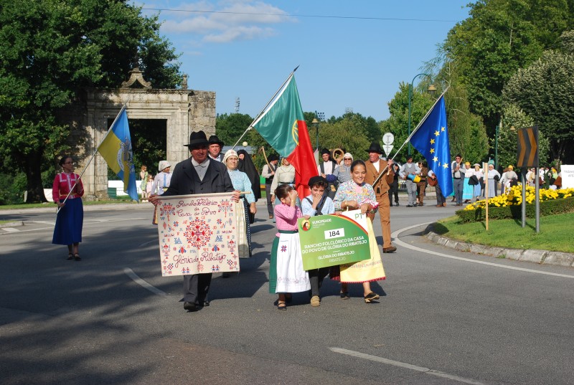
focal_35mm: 60
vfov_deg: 22.7
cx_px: 287
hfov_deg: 33.3
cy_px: 192
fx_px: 959
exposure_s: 1/250
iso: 100
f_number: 8
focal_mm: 40
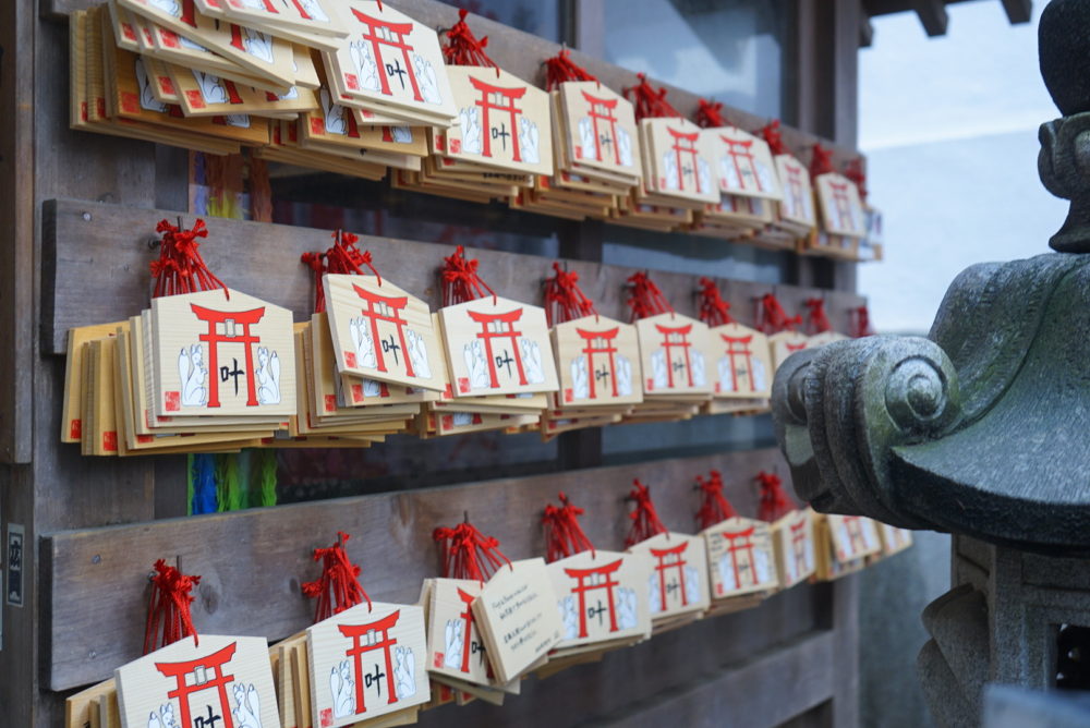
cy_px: 364
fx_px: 1212
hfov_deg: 48.4
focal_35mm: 40
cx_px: 545
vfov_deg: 33.4
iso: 400
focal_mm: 40
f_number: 4
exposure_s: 1/60
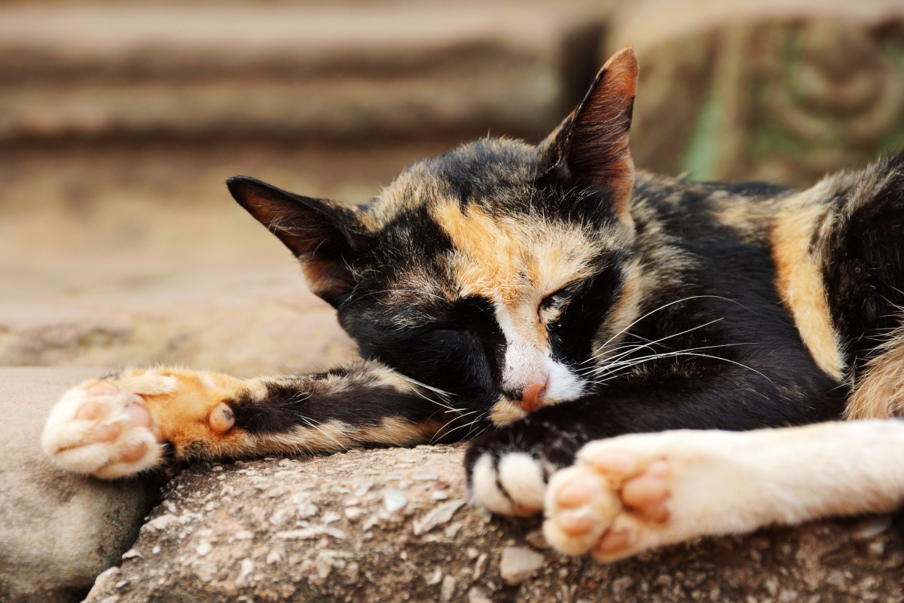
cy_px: 302
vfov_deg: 8.7
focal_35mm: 158
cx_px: 452
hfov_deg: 13.0
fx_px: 3955
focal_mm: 105
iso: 200
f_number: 5.6
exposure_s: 1/200
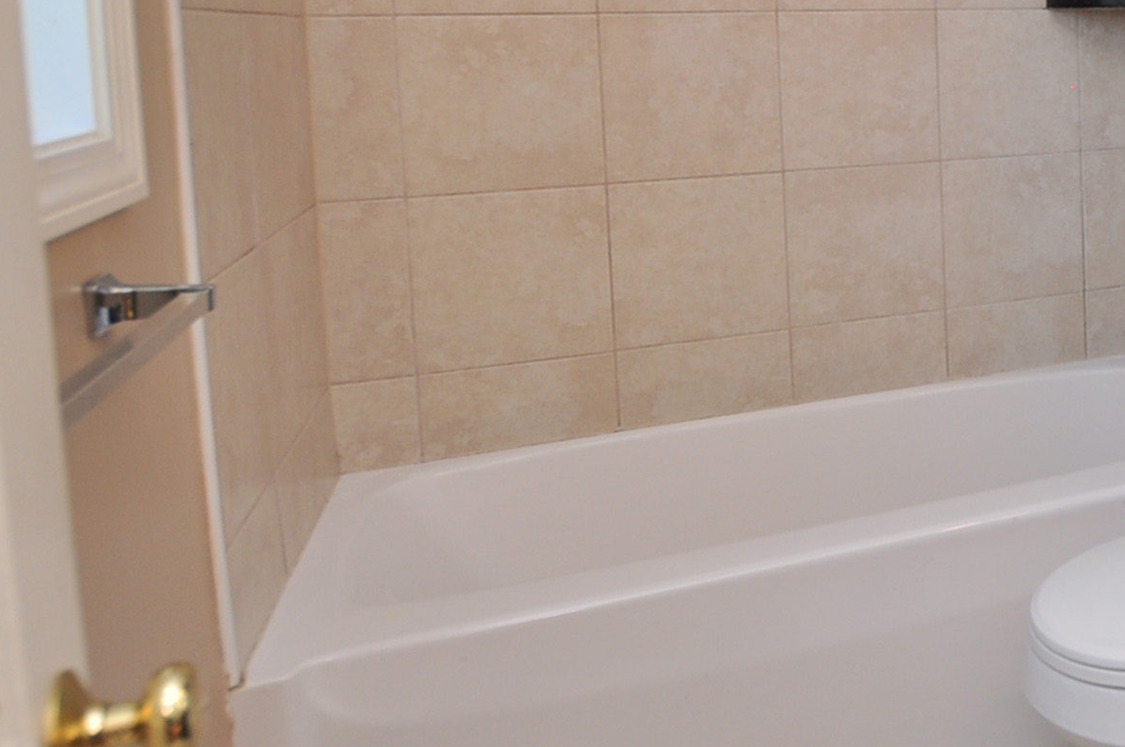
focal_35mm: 37
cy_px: 99
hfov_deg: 41.8
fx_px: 1155
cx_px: 1223
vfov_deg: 34.2
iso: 200
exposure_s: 1/50
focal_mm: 10
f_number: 4
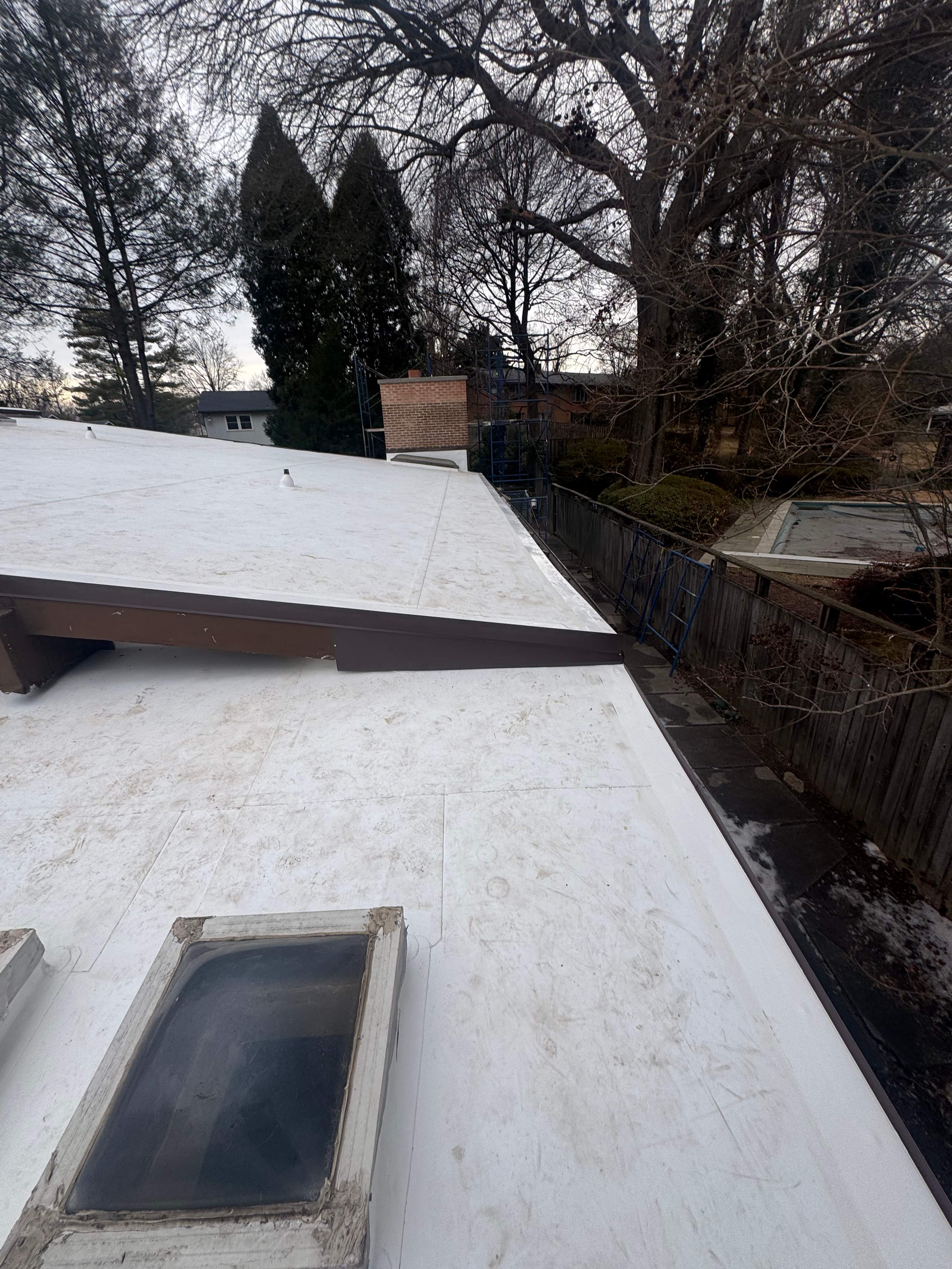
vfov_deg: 102.1
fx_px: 513
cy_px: 634
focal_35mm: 14
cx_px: 476
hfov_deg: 85.7
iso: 40
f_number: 2.2
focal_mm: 2.22
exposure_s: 1/288
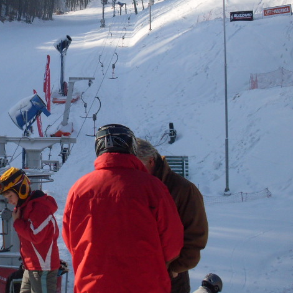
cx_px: 1
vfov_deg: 23.3
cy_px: 57
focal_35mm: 73
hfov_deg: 22.8
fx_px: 699
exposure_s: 1/250
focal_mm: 6.3
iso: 80
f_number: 8.4
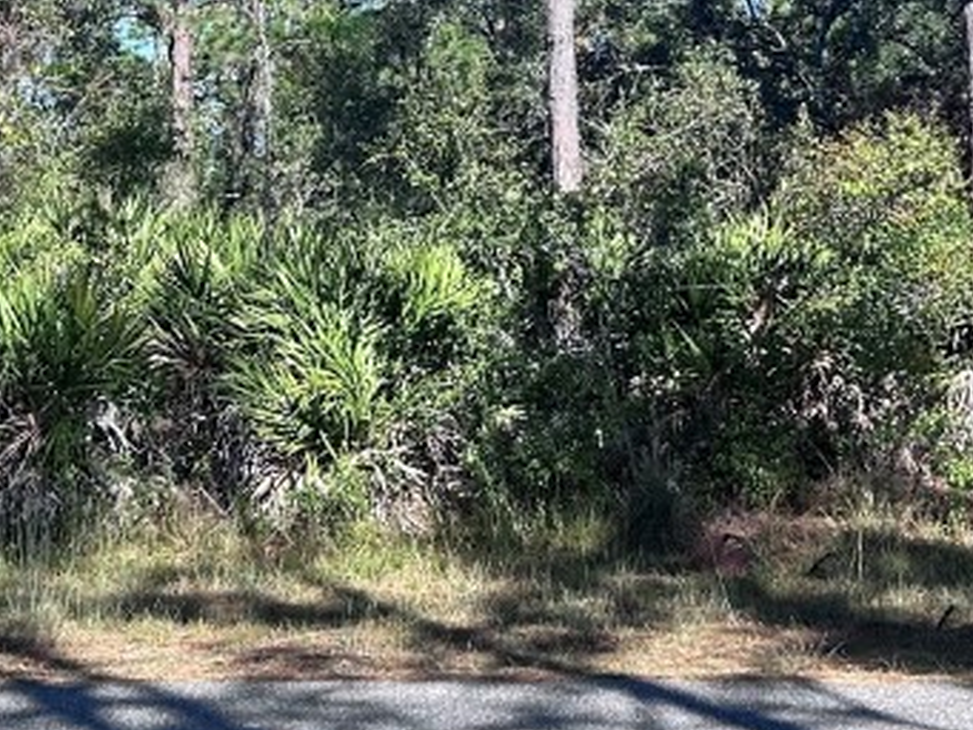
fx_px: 2193
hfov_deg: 24.9
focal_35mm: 78
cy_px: -48
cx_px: 622
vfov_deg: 18.3
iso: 50
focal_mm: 5.7
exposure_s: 1/2353
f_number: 1.5
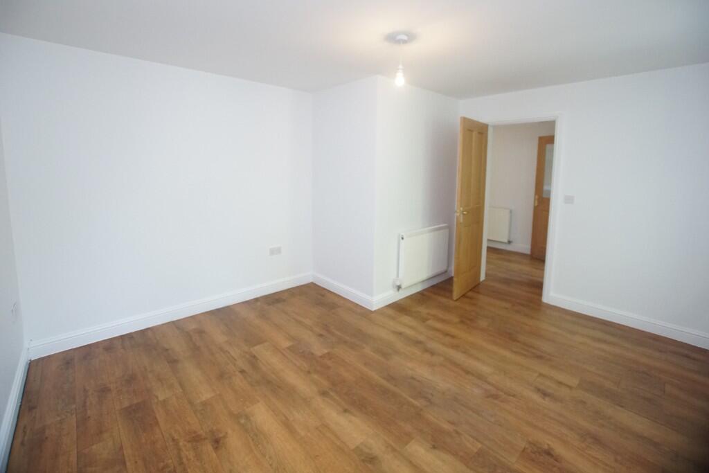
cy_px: 236
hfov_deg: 100.4
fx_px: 295
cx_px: 354
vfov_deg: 77.3
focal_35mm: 15
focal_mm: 10
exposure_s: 1/160
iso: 1600
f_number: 3.5
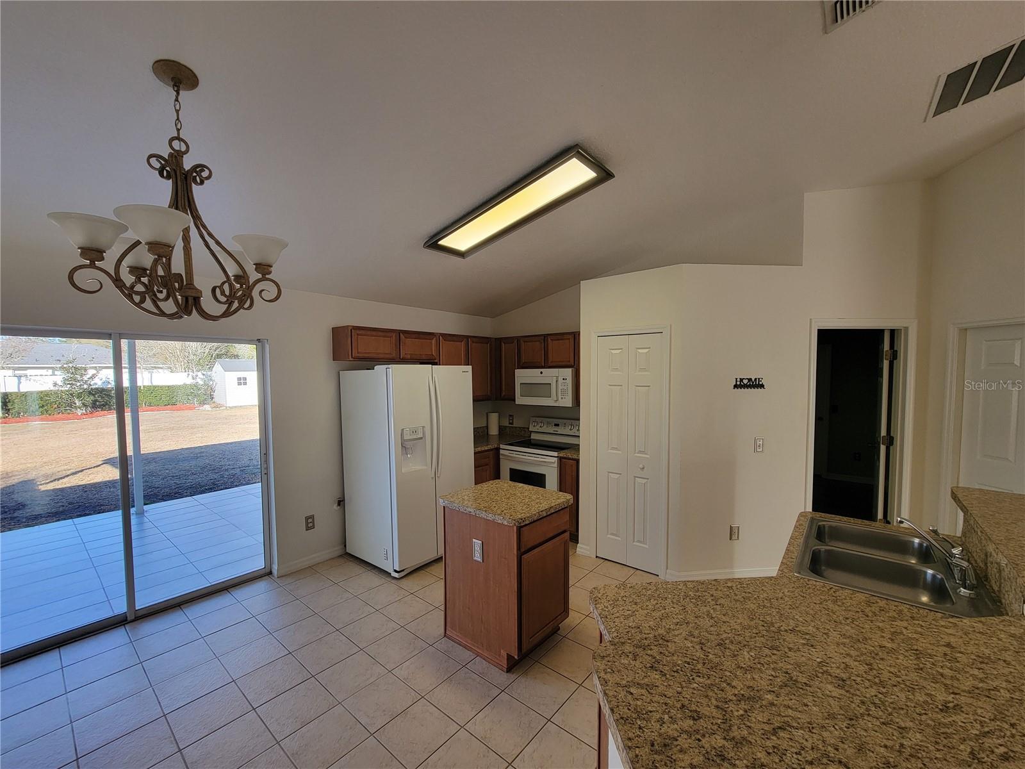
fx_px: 385
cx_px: 512
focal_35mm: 13
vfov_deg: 89.9
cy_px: 384
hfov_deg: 106.2
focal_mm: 2.2
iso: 64
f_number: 2.2
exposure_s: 1/120
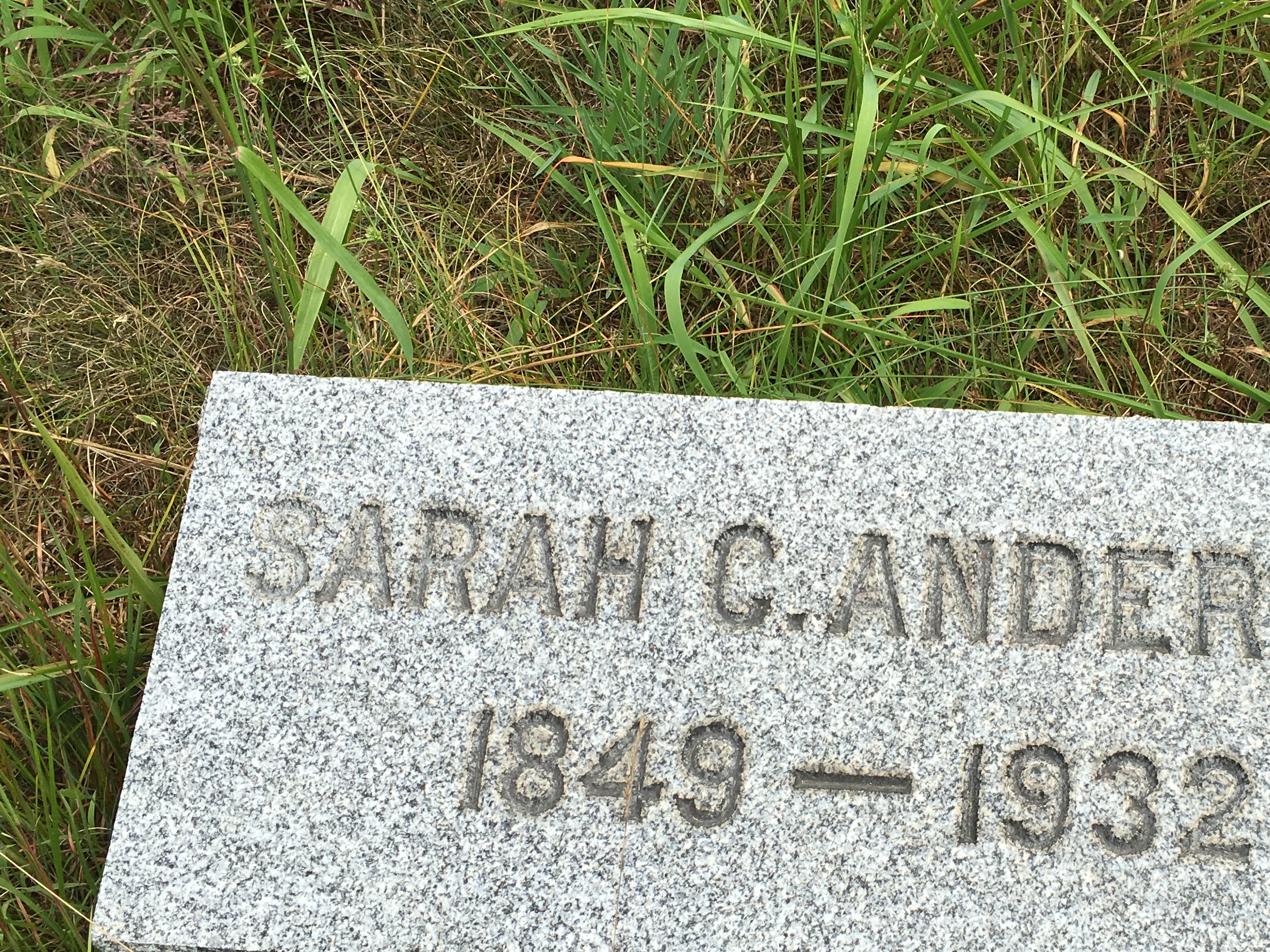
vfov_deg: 29.6
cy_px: 575
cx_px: 894
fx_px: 1798
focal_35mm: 49
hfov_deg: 38.3
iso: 25
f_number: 2.2
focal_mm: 4.15
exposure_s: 1/1425
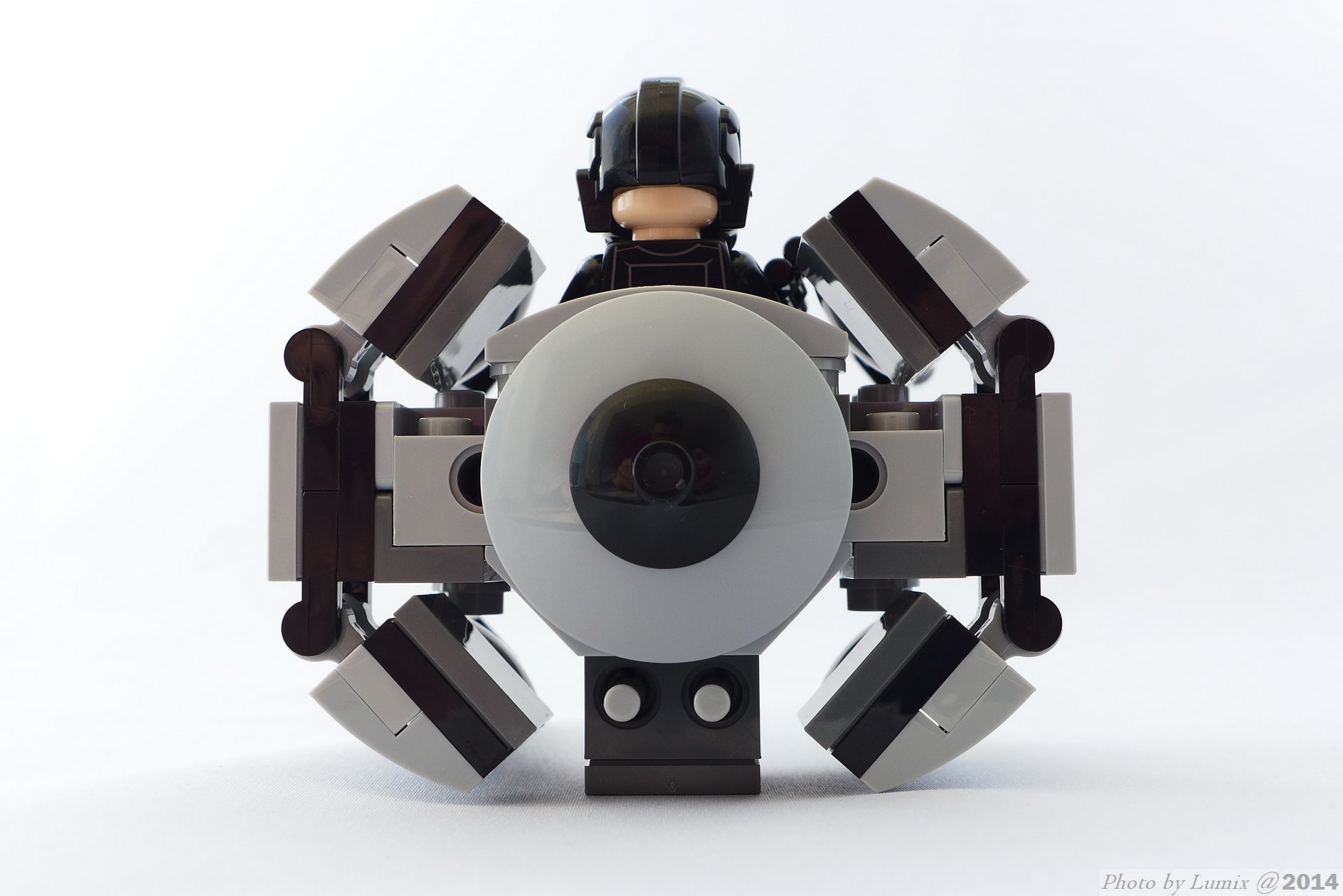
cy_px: 448
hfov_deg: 39.6
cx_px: 672
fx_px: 1866
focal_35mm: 50
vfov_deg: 27.0
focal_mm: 9.8
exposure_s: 1/15
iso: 80
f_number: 4
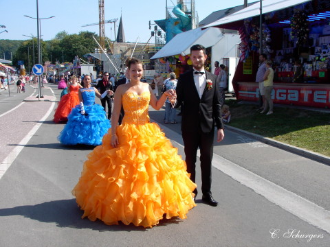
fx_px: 381
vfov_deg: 36.0
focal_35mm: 40
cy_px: 124
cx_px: 165
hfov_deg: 46.8
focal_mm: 6.2
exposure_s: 1/240
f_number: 5
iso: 70
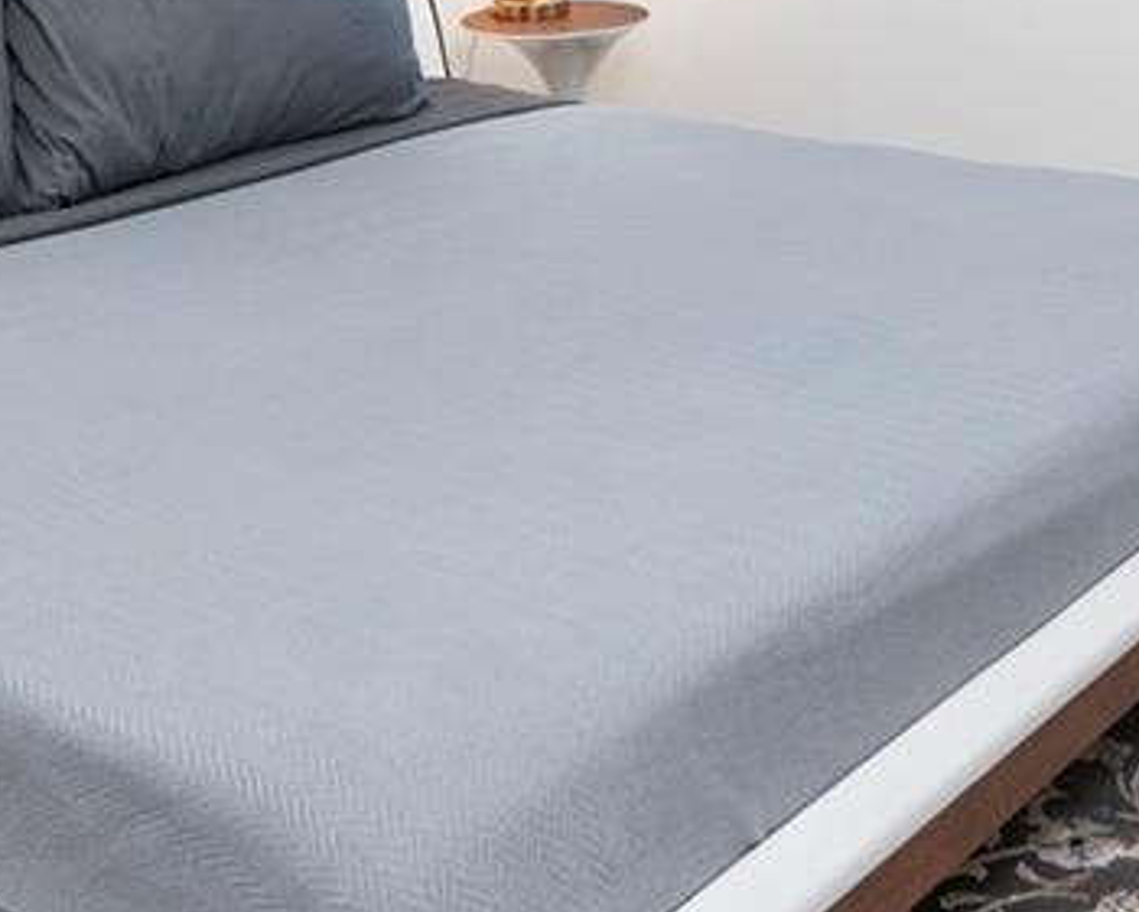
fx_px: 2023
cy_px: -292
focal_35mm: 60
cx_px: 911
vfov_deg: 22.5
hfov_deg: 30.7
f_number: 8
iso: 320
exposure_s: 1/100
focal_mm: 14
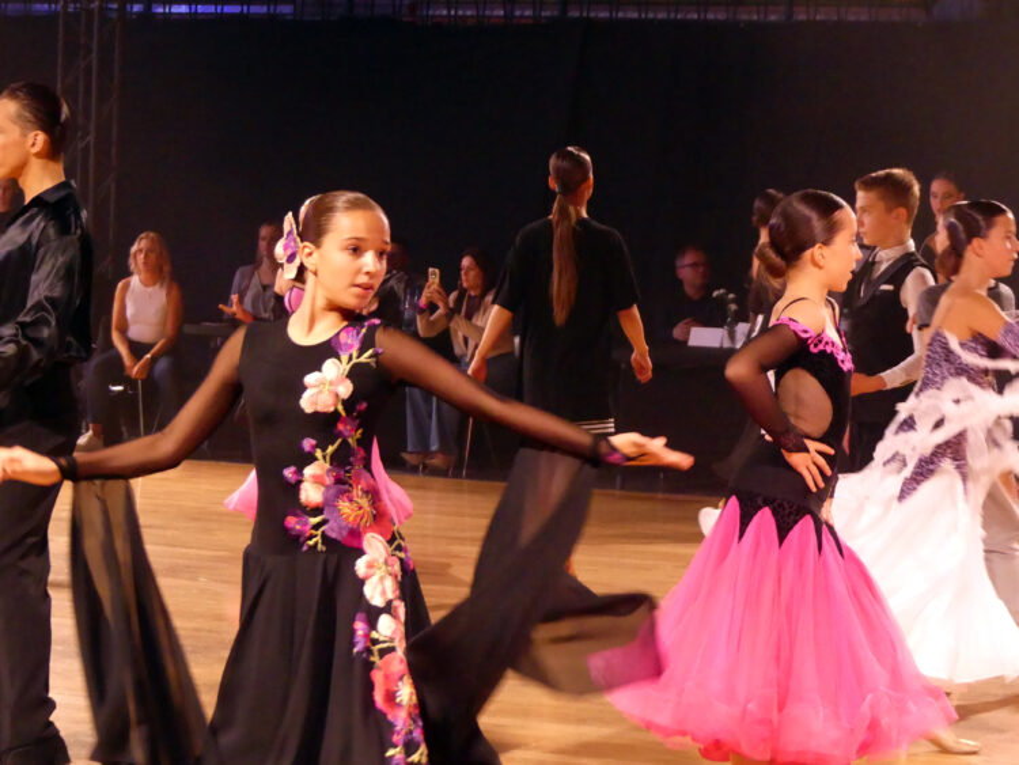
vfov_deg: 12.5
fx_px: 3504
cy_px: 382
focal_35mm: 119
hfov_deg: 16.5
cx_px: 510
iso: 1250
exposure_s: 1/80
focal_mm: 21.4
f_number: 2.8
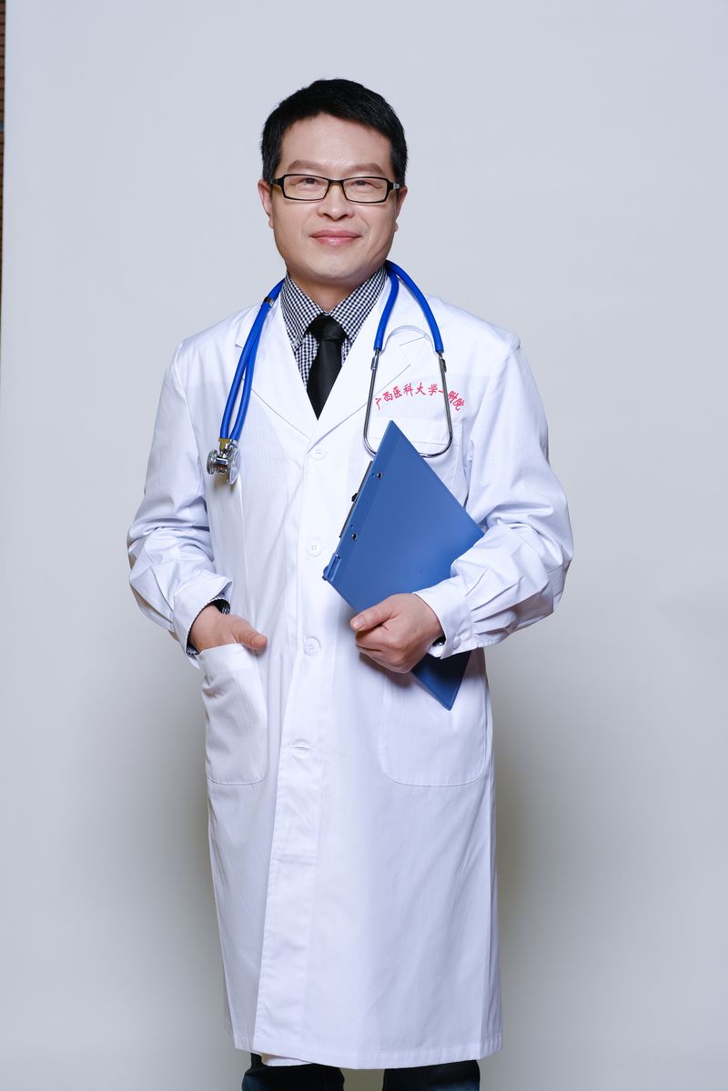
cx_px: 364
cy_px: 546
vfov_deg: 24.2
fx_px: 2548
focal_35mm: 84
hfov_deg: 16.3
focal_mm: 56
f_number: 4
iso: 250
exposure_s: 1/160
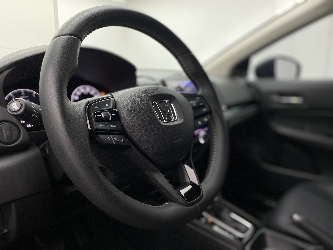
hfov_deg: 67.3
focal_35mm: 26
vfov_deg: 53.1
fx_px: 250
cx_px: 166
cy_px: 125
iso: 250
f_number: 1.8
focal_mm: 4.25
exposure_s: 1/60
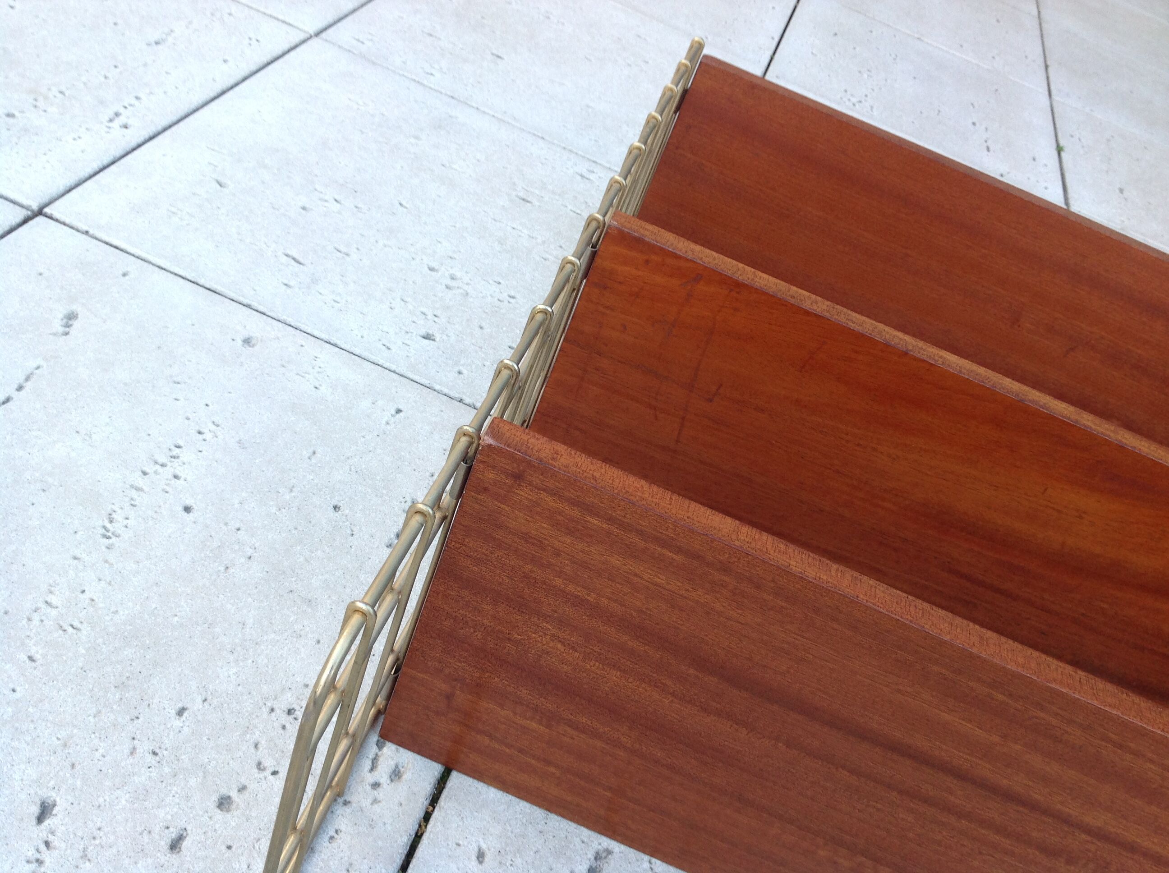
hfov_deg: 52.7
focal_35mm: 35
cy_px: 436
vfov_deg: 40.6
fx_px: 1180
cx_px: 584
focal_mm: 4.28
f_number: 2.4
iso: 64
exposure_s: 1/40
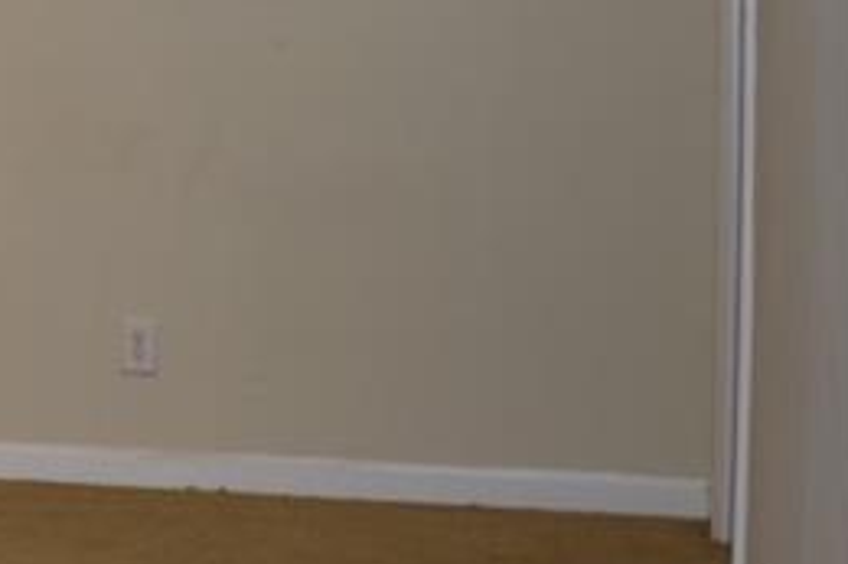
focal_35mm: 124
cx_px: -802
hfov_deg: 14.1
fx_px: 2918
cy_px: 163
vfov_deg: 11.0
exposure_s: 1/30
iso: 220
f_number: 3.8
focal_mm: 21
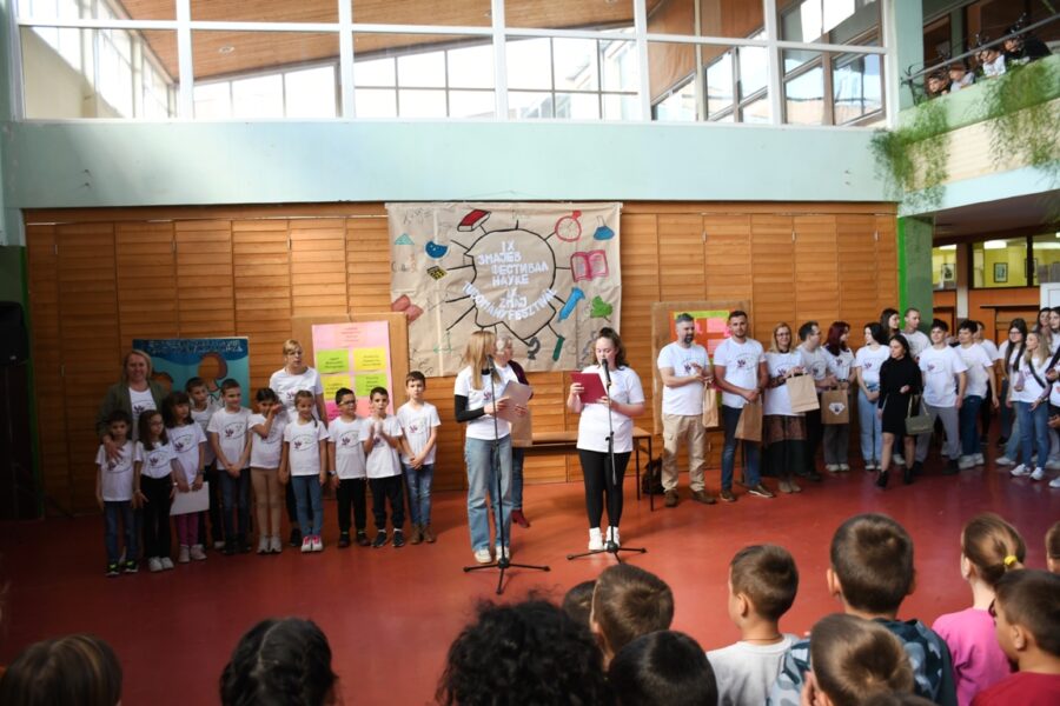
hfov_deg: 67.4
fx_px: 795
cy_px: 353
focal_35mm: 27
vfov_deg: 47.9
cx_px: 530
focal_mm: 18
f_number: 3.5
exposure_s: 1/60
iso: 400
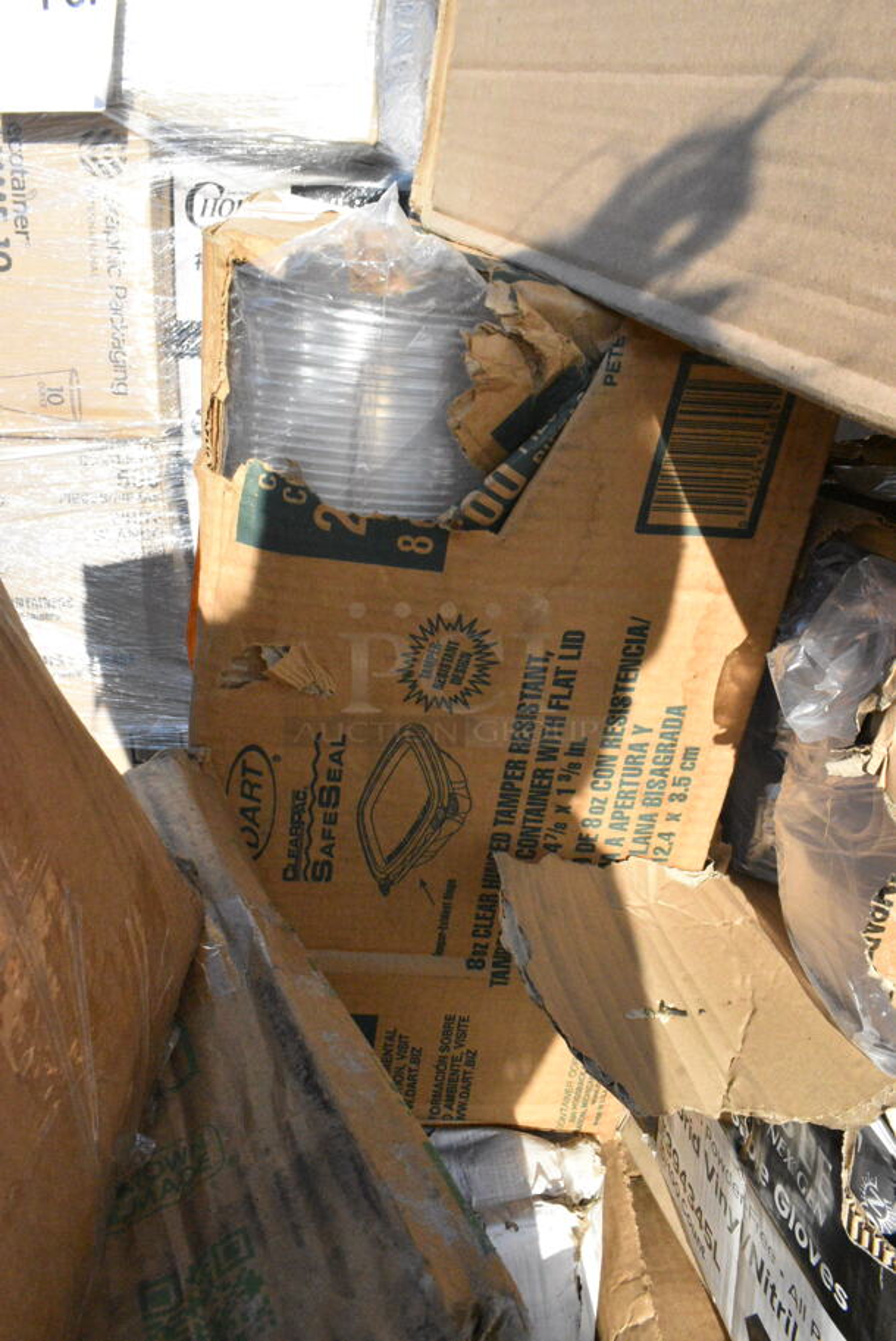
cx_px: 448
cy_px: 670
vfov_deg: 67.3
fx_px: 1006
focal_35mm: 27
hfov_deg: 48.0
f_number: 18
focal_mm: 18
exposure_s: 1/1250
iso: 6400
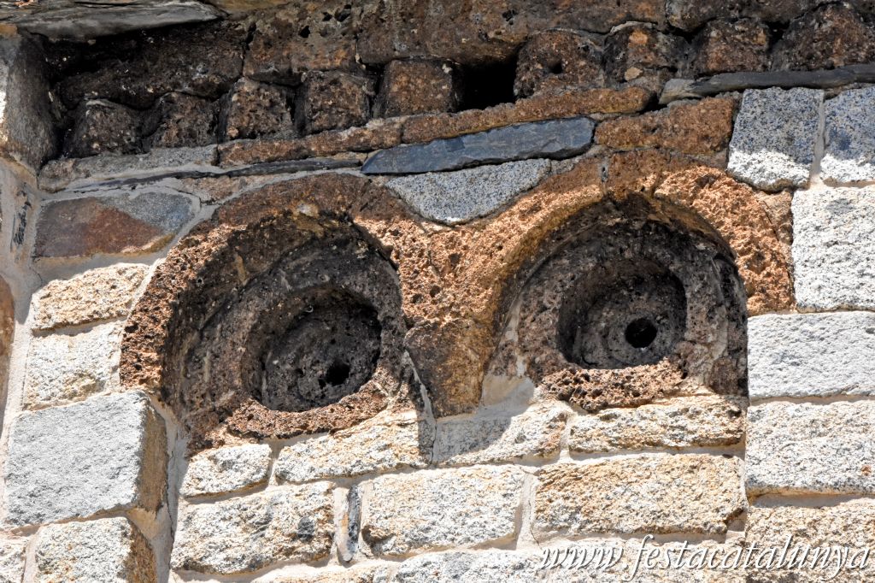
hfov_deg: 11.2
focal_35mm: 183
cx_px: 438
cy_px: 292
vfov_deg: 7.5
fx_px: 4446
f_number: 29
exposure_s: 1/250
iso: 2000
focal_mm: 122
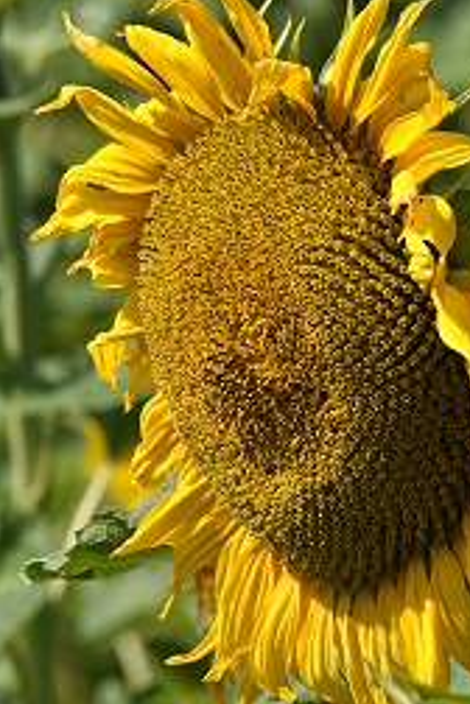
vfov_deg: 3.4
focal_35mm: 606
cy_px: 387
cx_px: 273
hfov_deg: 2.3
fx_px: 11867
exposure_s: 1/400
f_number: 14
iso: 200
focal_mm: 230
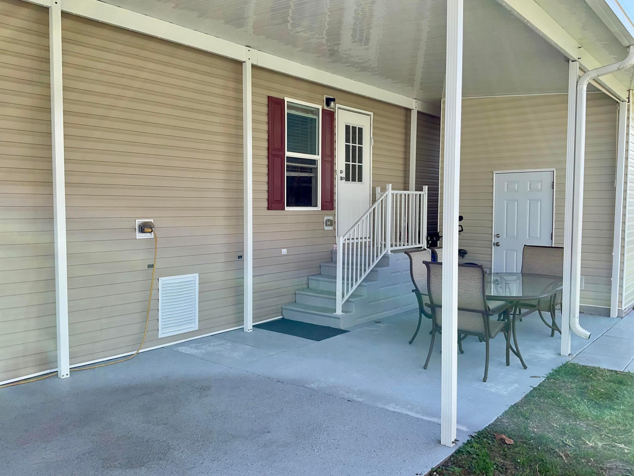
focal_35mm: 29
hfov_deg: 61.7
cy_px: 238
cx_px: 317
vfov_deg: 48.2
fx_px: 531
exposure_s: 1/524
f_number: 1.8
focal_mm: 3
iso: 16
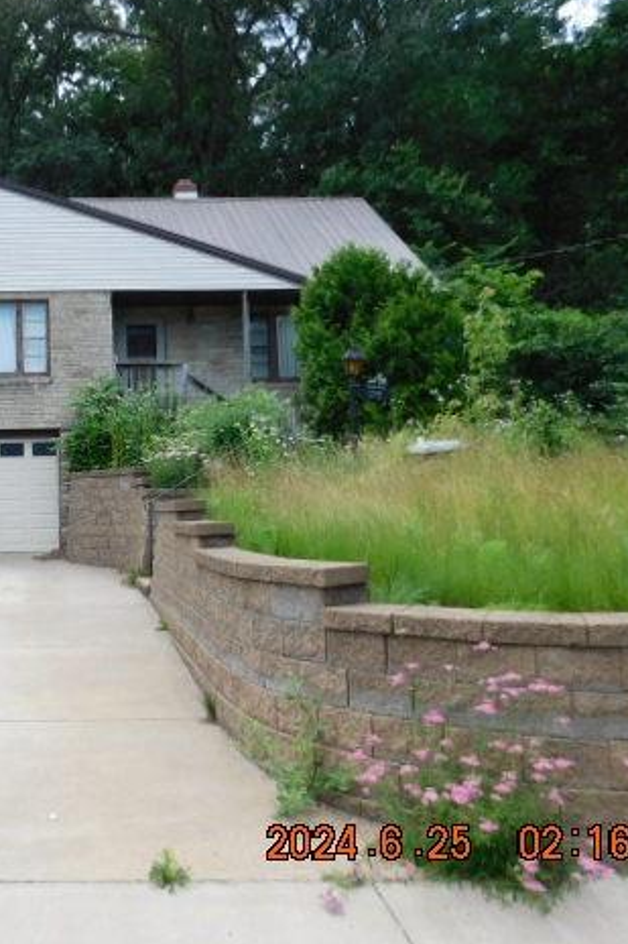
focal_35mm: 33
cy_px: 458
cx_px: 63
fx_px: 864
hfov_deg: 37.3
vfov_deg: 57.2
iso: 125
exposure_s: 1/640
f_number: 3
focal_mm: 4
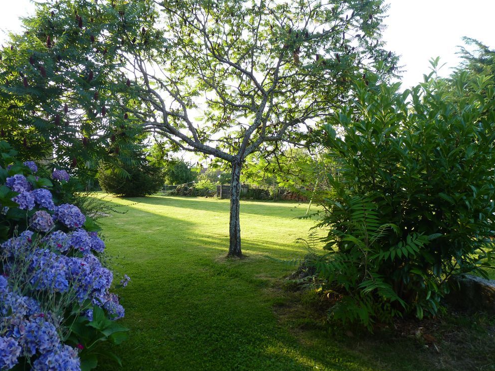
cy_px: 190
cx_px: 239
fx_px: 401
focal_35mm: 28
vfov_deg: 49.8
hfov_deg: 63.4
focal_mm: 4.8
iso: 80
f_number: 2.8
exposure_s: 1/100
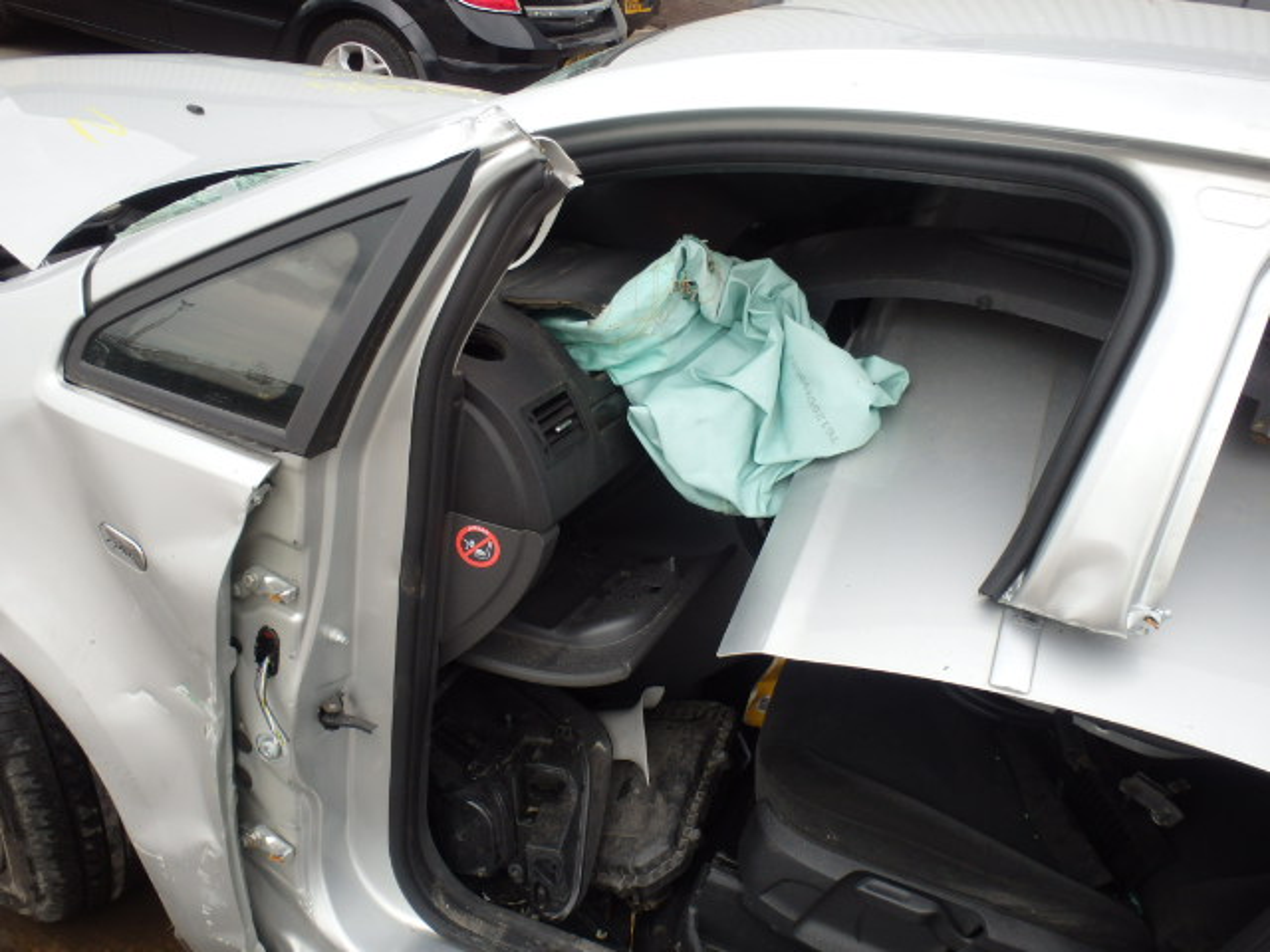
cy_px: 476
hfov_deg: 63.4
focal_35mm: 28
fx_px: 1027
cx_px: 635
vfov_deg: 49.7
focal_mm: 5
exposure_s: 1/125
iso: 125
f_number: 3.9
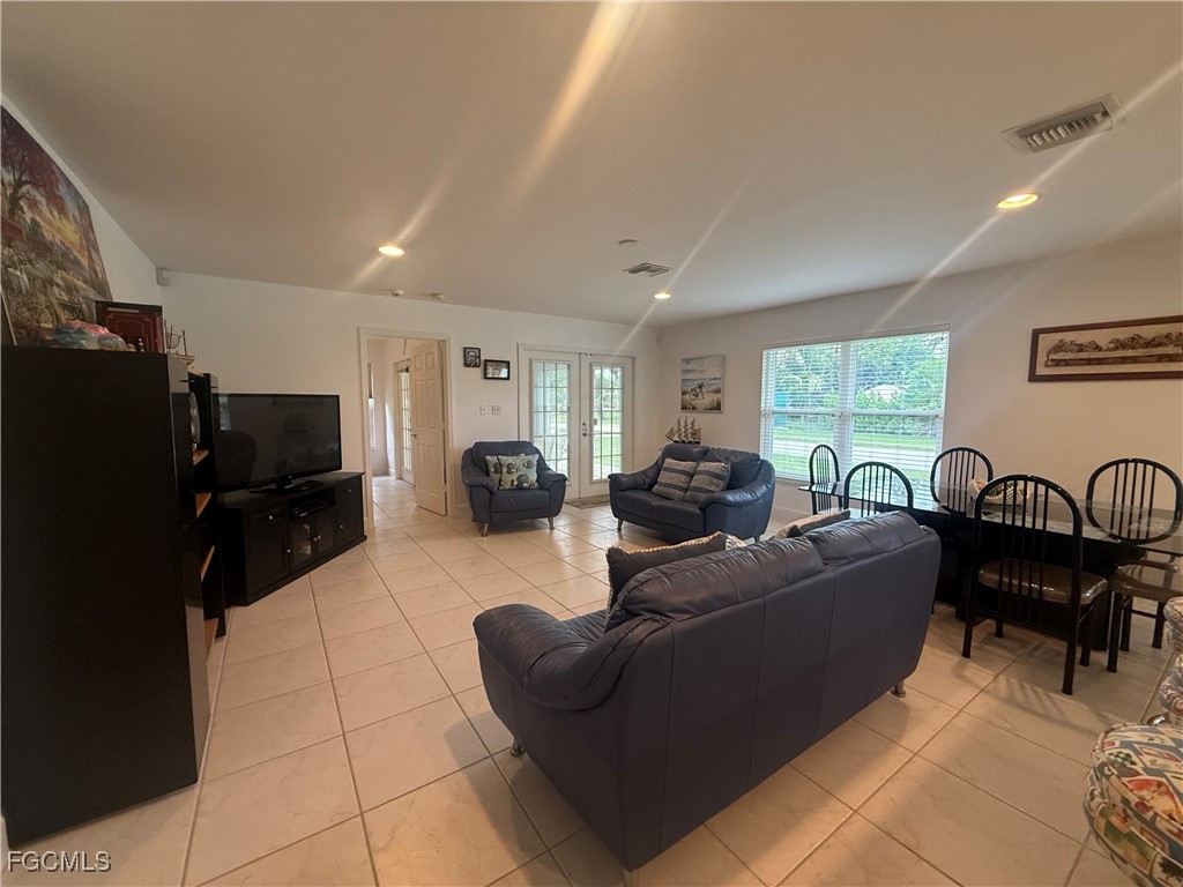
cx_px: 592
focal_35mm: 14
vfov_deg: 85.7
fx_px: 478
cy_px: 444
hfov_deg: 102.1
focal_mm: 2.22
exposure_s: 1/120
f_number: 2.2
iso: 250
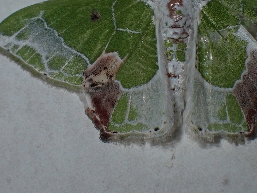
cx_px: 157
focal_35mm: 172
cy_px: 66
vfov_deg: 8.6
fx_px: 1277
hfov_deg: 11.5
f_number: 18
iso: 400
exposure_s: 1/400
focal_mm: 18
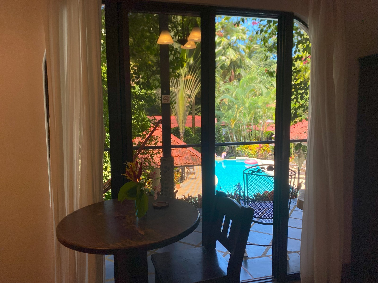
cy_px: 142
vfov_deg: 53.1
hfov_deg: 67.3
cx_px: 189
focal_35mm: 26
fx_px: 284
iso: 32
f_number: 1.8
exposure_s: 1/444
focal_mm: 4.25
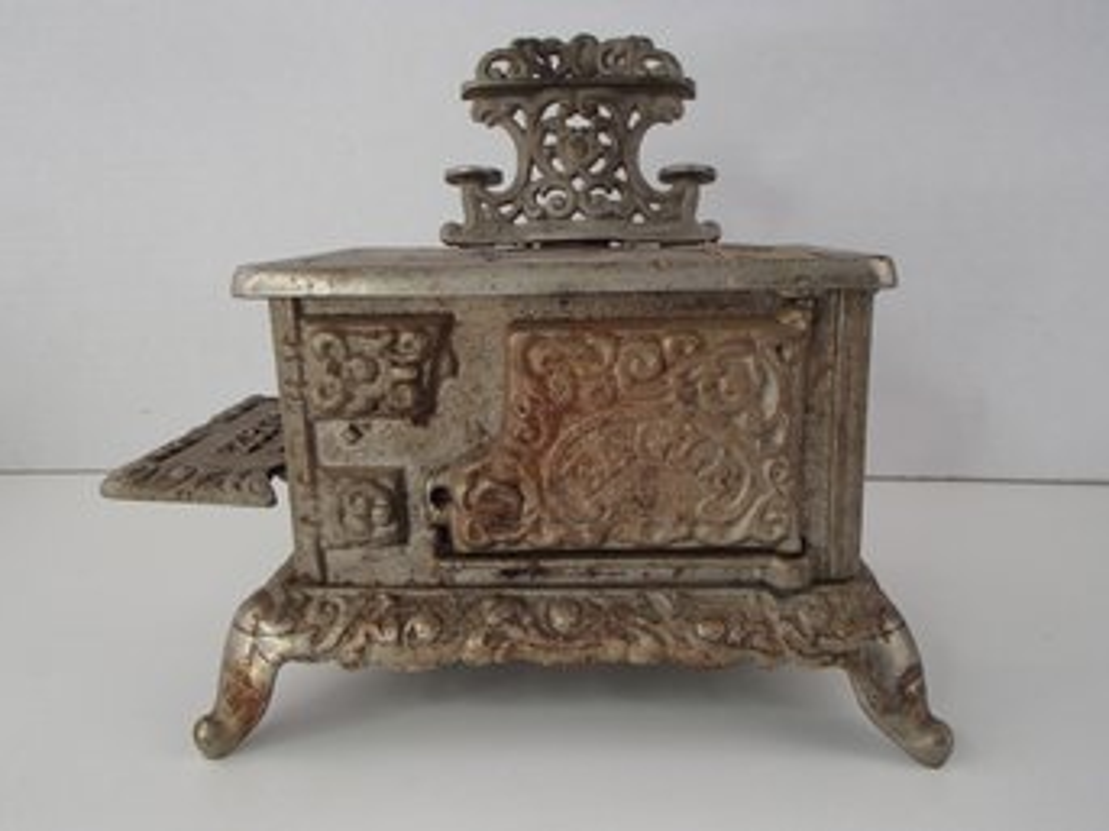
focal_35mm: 28
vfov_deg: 49.7
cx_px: 554
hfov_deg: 63.5
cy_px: 416
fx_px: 897
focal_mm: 5
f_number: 3.9
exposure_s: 1/125
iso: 100
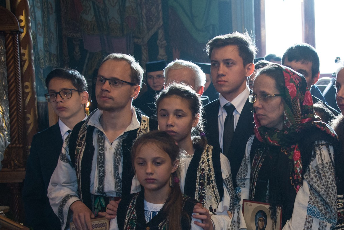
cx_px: 272
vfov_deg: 17.2
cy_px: 170
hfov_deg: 25.3
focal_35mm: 79
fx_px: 755
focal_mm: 48
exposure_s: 1/100
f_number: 4.2
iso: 1600
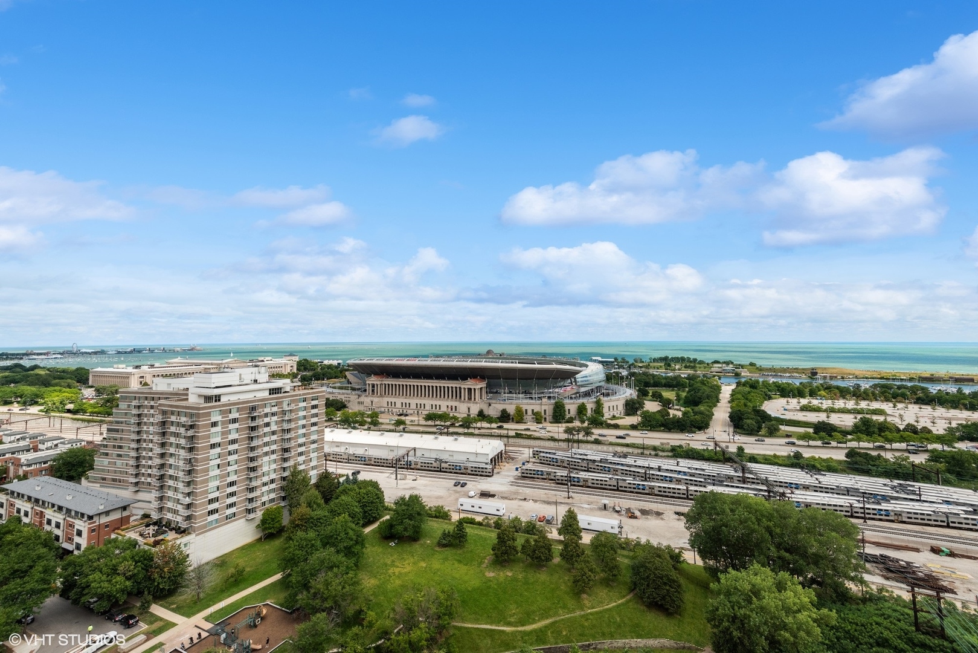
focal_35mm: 16
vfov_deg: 73.8
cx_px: 489
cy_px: 326
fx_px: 435
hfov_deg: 96.7
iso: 400
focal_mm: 16
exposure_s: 1/1250
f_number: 8
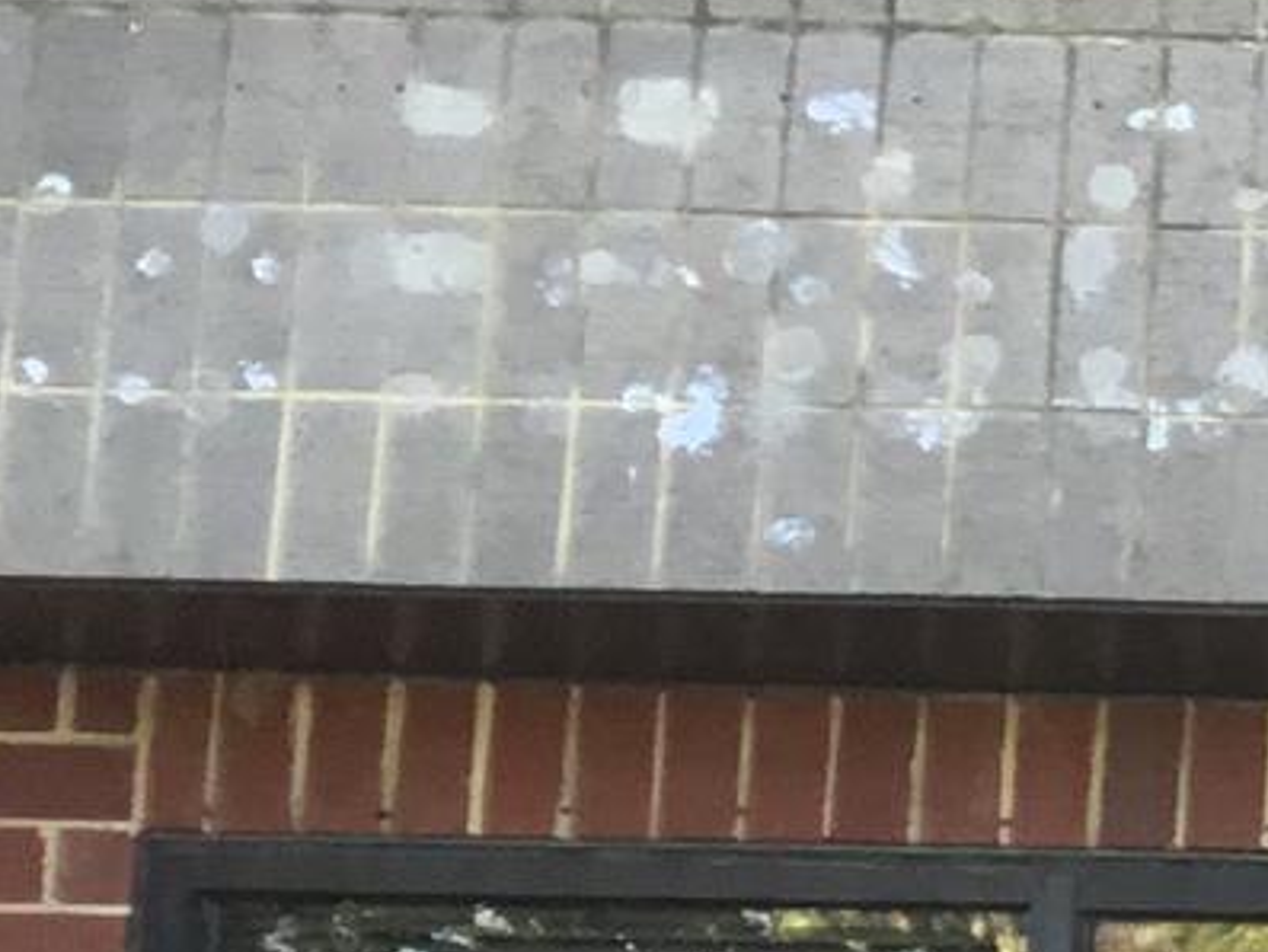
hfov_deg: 10.5
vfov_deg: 9.2
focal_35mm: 160
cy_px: 821
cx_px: 3089
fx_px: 5863
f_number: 2.4
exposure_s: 1/120
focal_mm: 3.3
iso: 40
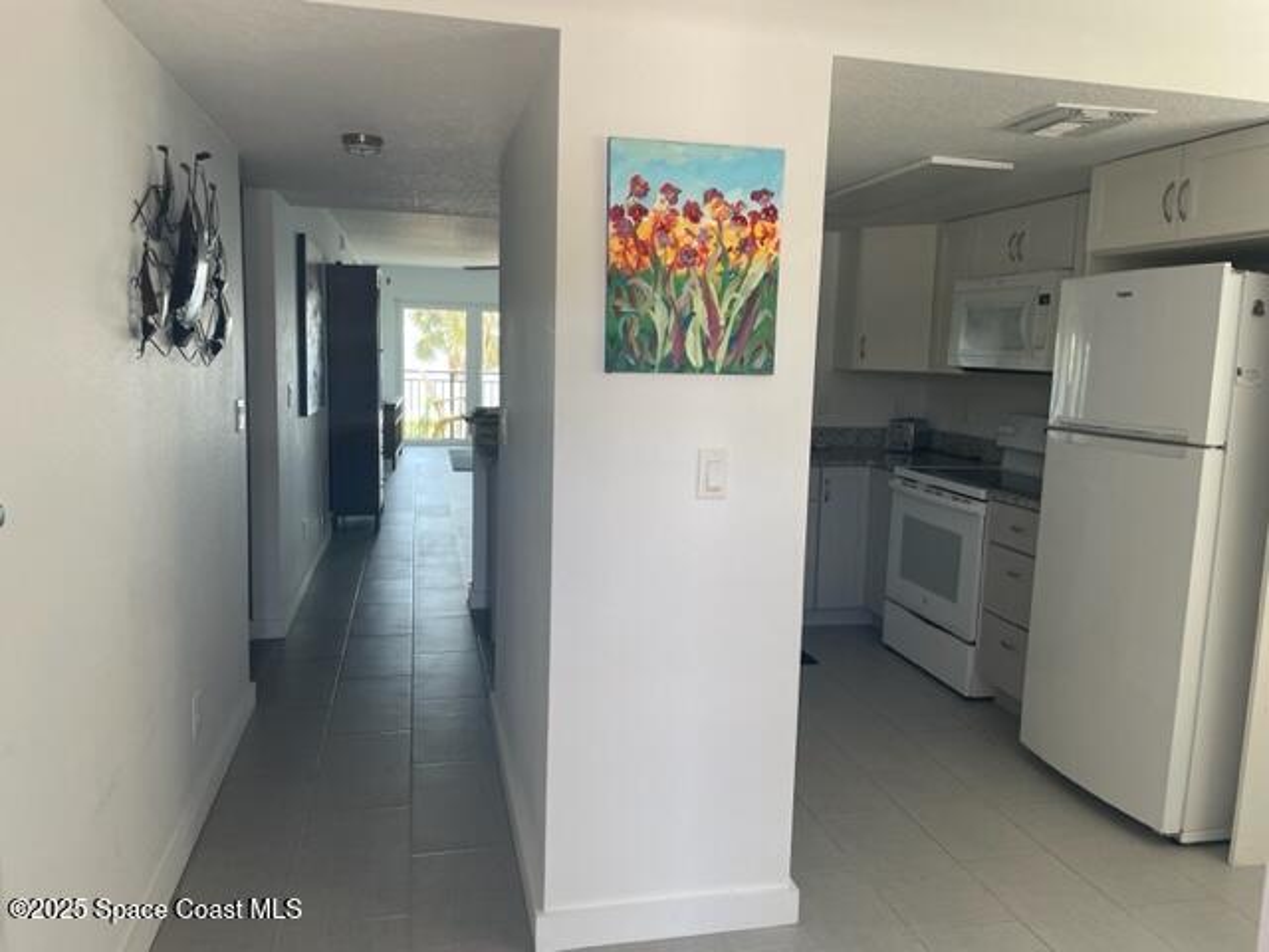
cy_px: 476
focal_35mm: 26
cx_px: 634
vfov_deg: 53.1
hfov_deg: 67.3
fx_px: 953
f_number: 1.6
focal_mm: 4.2
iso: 80
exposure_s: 1/121
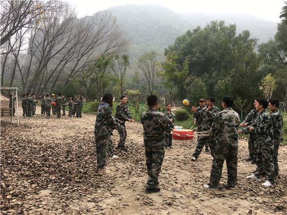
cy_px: 108
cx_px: 144
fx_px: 240
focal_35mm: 29
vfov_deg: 48.2
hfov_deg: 61.7
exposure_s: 1/167
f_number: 2.2
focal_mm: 4.15
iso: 25
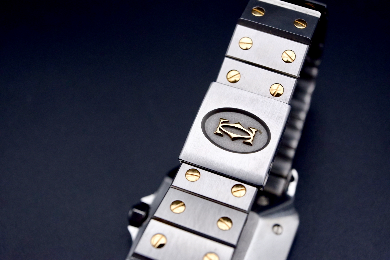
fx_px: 520
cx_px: 195
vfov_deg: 28.1
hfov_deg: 41.1
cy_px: 130
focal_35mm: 48
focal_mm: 32.9
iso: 5000
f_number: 8
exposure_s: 1/4000
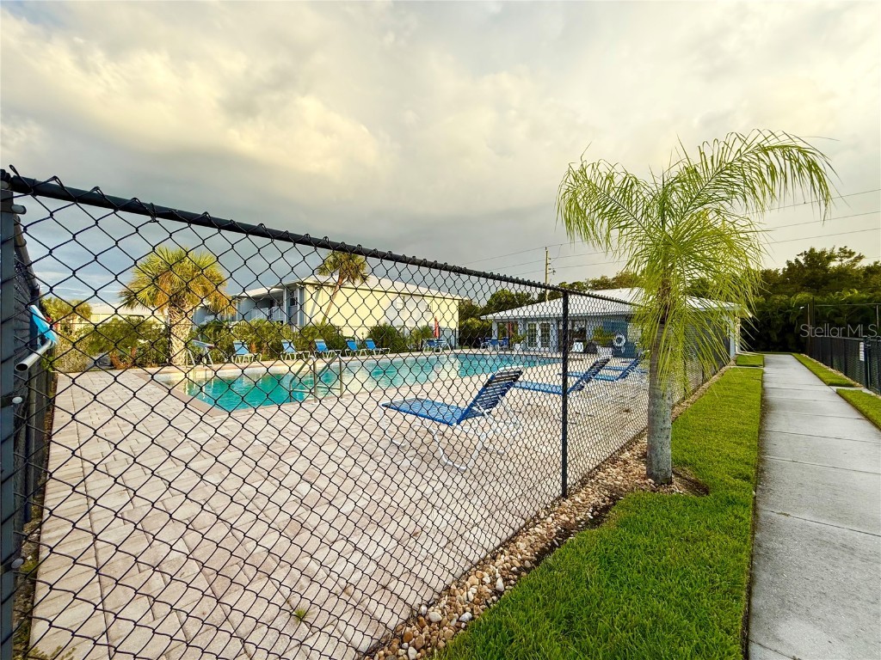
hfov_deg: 102.1
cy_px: 330
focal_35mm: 14
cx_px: 440
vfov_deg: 85.7
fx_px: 356
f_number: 2.2
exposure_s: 1/549
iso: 50
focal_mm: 2.22
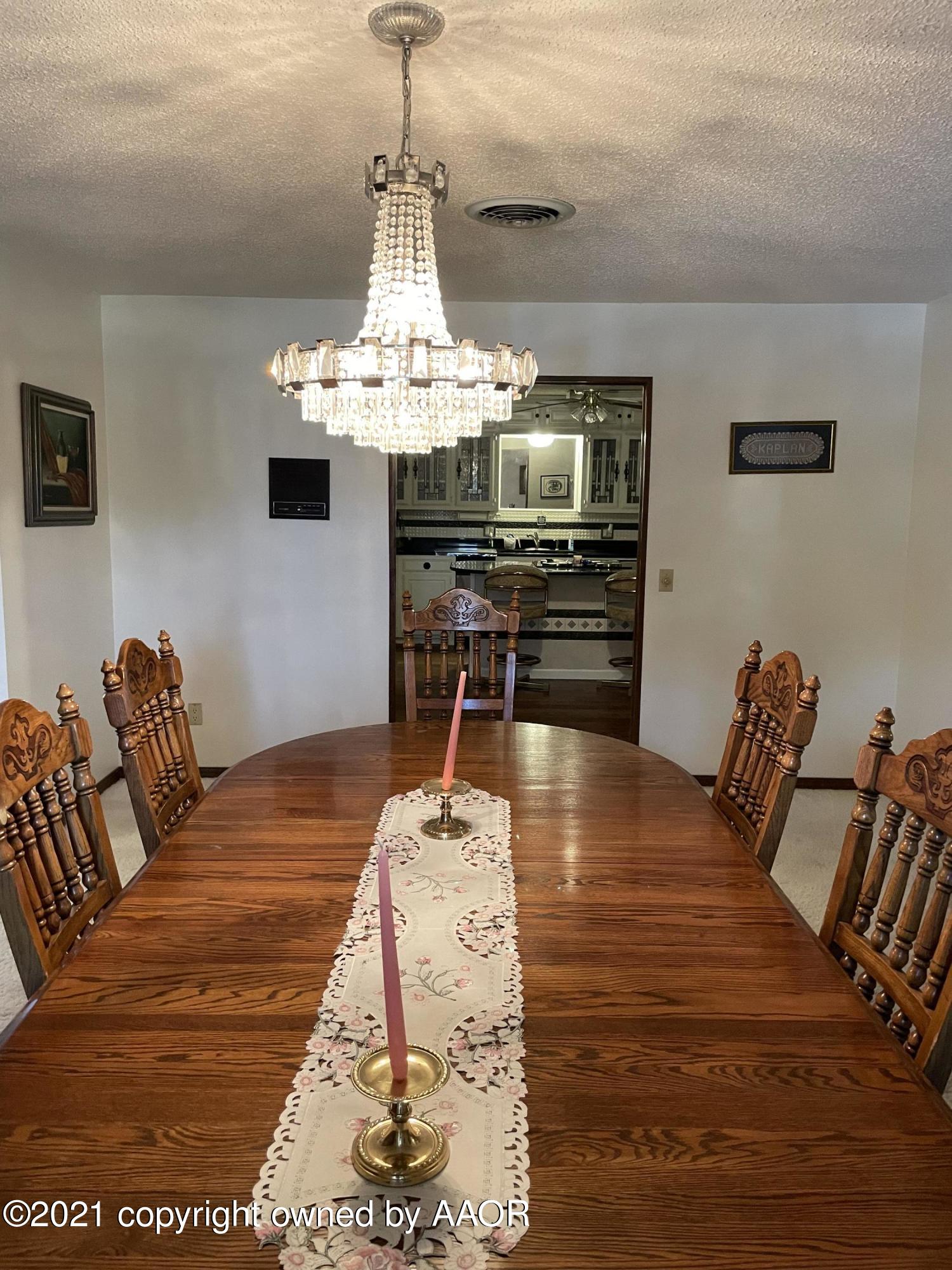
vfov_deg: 67.3
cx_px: 476
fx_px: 953
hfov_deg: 53.1
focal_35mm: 26
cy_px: 635
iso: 320
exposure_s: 1/60
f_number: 1.6
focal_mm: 4.2
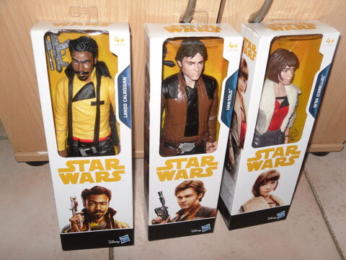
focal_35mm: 35
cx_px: 173
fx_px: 350
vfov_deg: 40.7
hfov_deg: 52.6
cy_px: 130
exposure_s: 1/45
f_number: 3.5
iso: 80
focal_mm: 6.3
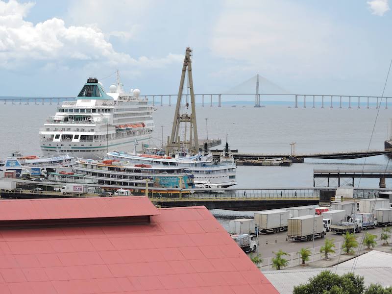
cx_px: 196
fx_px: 1302
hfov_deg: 17.1
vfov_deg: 12.9
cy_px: 147
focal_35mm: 115
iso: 100
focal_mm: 20.6
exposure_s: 1/640
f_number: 5
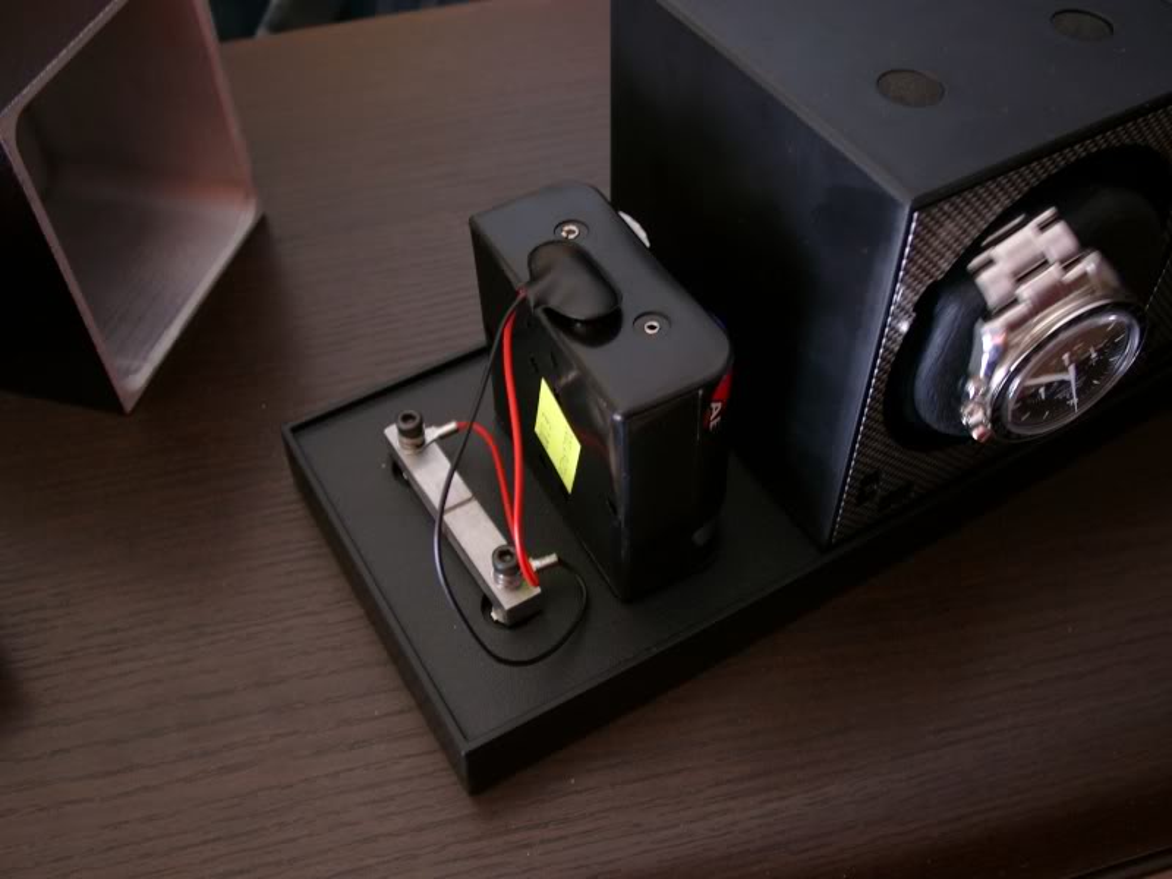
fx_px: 1151
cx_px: 586
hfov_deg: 54.0
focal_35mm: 34
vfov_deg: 41.8
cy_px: 440
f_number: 2
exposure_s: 1/8
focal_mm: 7.13
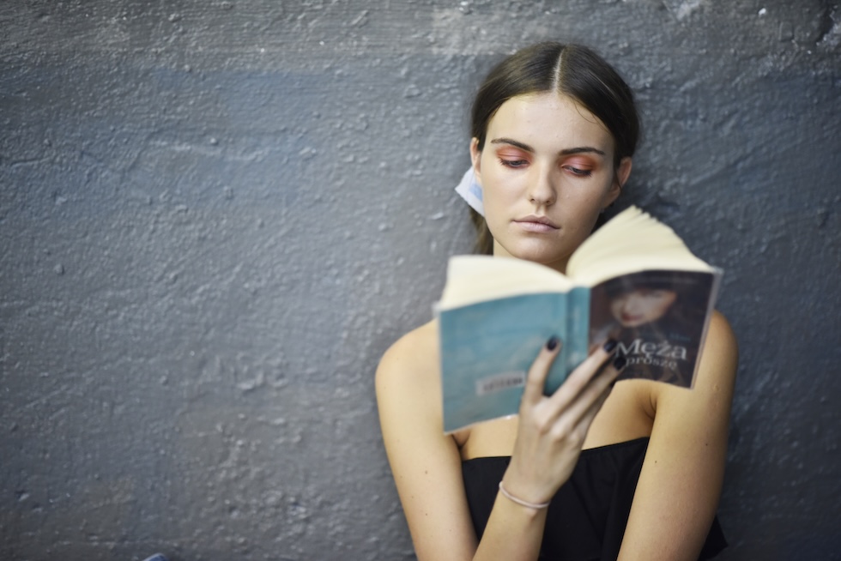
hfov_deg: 19.5
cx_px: 420
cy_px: 280
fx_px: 2453
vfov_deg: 13.0
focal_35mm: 105
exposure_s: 1/125
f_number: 1.4
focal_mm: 105
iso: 1000
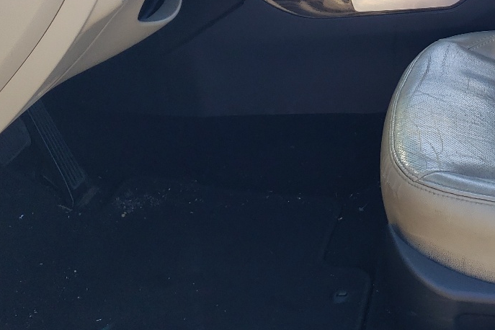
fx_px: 866
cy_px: -4
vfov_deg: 20.8
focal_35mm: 63
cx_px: 506
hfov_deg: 29.6
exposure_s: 1/333
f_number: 1.5
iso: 50
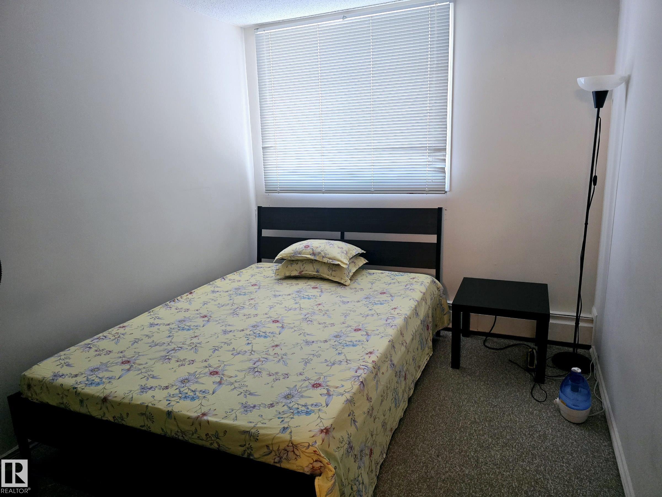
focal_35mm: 23
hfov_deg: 73.9
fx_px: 440
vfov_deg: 58.9
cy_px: 248
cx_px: 331
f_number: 1.7
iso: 640
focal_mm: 6.3
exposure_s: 1/120
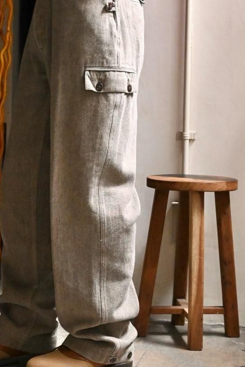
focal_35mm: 77
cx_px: 62
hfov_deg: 17.6
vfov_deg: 26.3
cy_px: 152
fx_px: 786
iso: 10000
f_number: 6.3
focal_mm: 49
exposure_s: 1/100
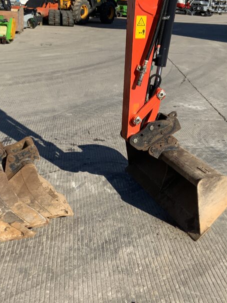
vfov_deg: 38.9
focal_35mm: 49
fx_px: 428
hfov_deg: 29.7
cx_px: 120
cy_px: 162
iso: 16
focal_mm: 3
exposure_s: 1/2058
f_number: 1.8
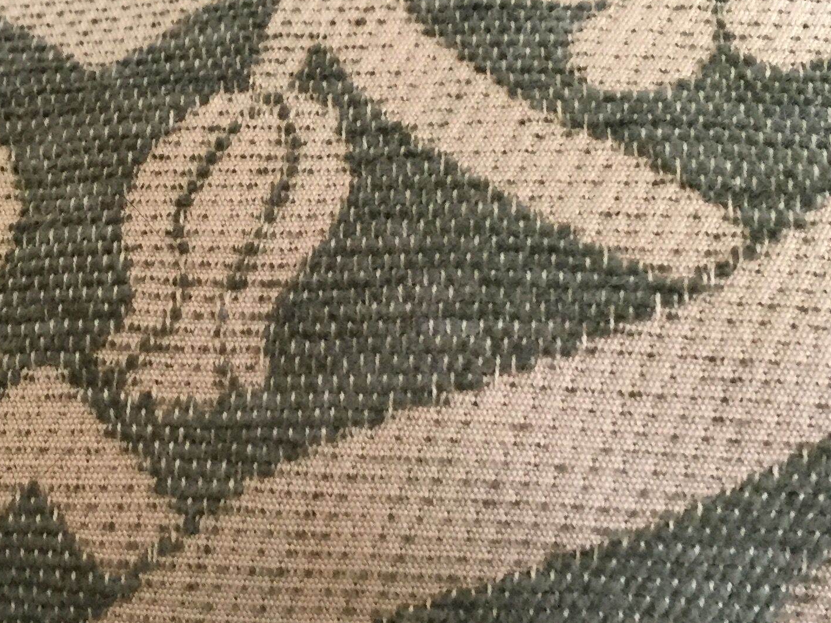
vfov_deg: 21.9
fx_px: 1609
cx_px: 117
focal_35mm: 67
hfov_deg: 28.1
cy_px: 316
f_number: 2.2
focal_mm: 4.15
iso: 320
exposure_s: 1/33
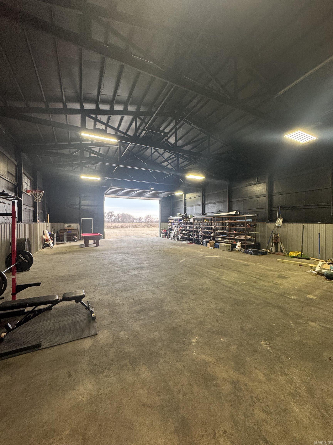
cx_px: 166
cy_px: 222
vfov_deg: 102.1
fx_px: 180
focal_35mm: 14
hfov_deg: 85.7
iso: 200
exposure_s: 1/60
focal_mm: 2.22
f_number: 2.2
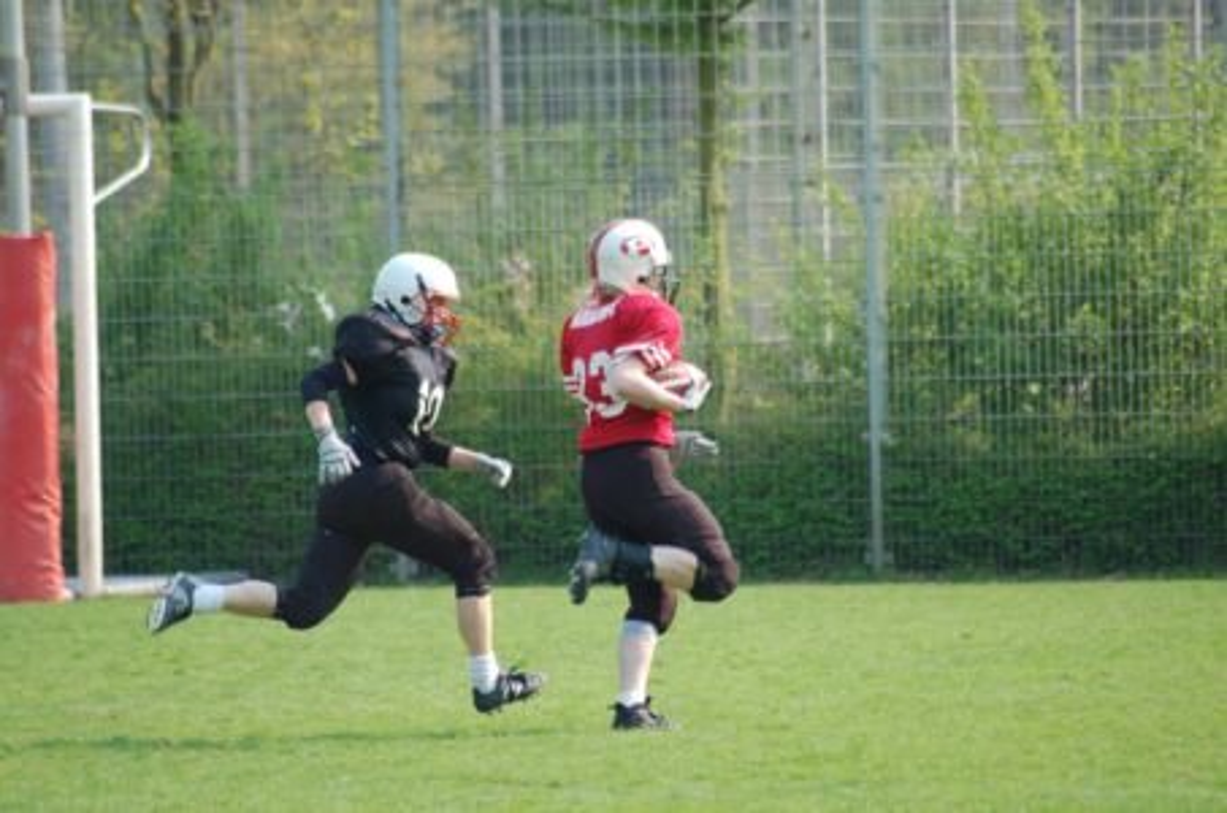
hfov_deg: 5.7
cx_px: 614
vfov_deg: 3.8
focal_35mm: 360
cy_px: 406
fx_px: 12244
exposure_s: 1/640
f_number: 5.3
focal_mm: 240
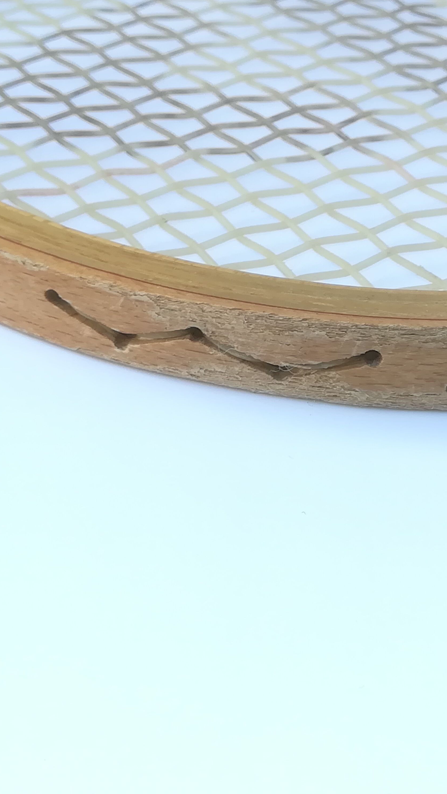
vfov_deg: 31.4
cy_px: 397
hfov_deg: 17.8
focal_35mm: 67
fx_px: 1411
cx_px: 366
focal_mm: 3.83
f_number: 2.2
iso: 50
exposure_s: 1/135
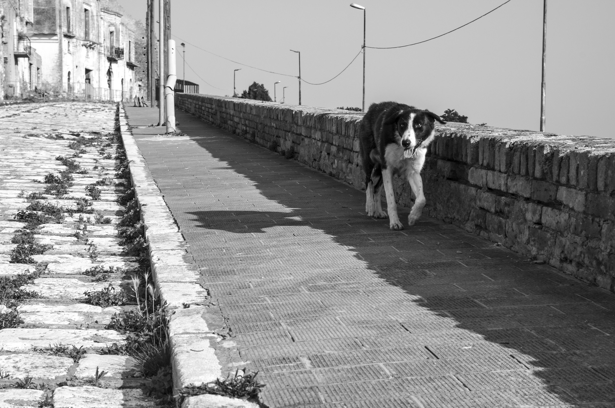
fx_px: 1177
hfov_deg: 29.3
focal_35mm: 69
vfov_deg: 19.7
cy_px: 204
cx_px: 308
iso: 200
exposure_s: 1/160
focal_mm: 46
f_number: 11
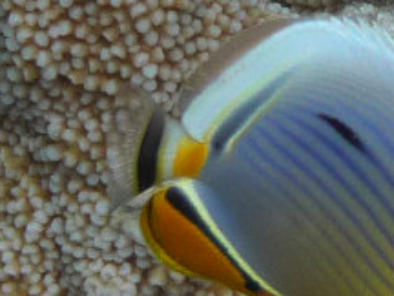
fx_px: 1741
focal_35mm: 153
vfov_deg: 9.7
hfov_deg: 12.7
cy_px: 236
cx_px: 420
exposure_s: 1/250
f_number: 4.3
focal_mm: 9.3
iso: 100
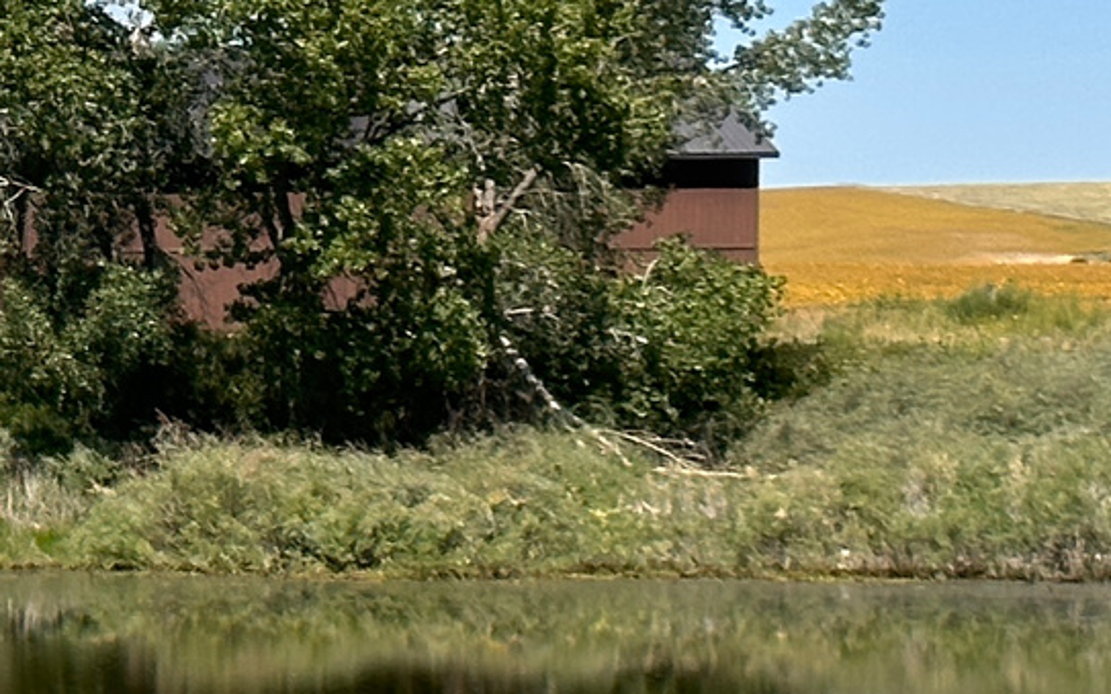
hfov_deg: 10.2
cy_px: 524
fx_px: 5812
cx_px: -949
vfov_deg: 6.8
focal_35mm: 192
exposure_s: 1/4184
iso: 64
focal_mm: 6.86
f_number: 1.78
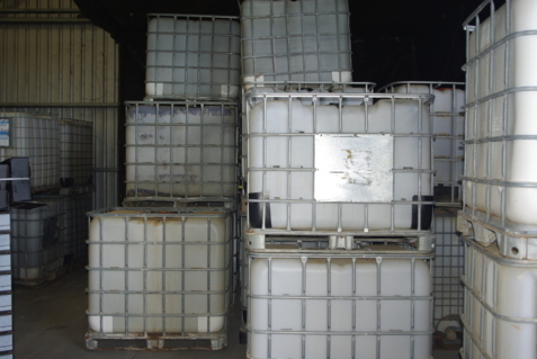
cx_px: 268
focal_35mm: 39
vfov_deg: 34.3
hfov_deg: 49.5
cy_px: 180
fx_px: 582
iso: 100
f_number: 4
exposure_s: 1/45
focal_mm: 26.25
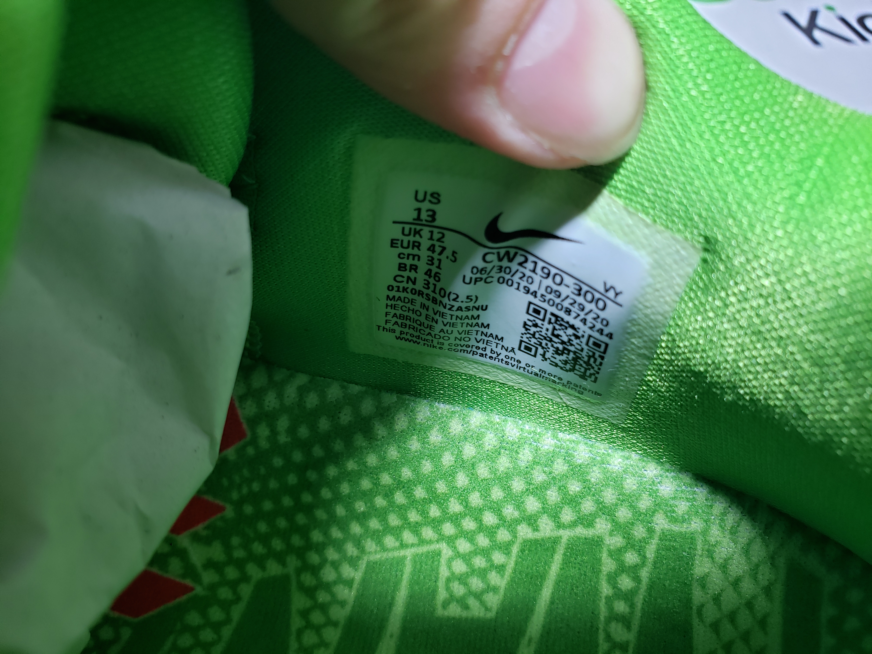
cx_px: 436
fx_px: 655
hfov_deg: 67.3
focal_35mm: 26
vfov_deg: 53.1
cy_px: 327
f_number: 2.4
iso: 64
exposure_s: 1/50
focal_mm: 4.3
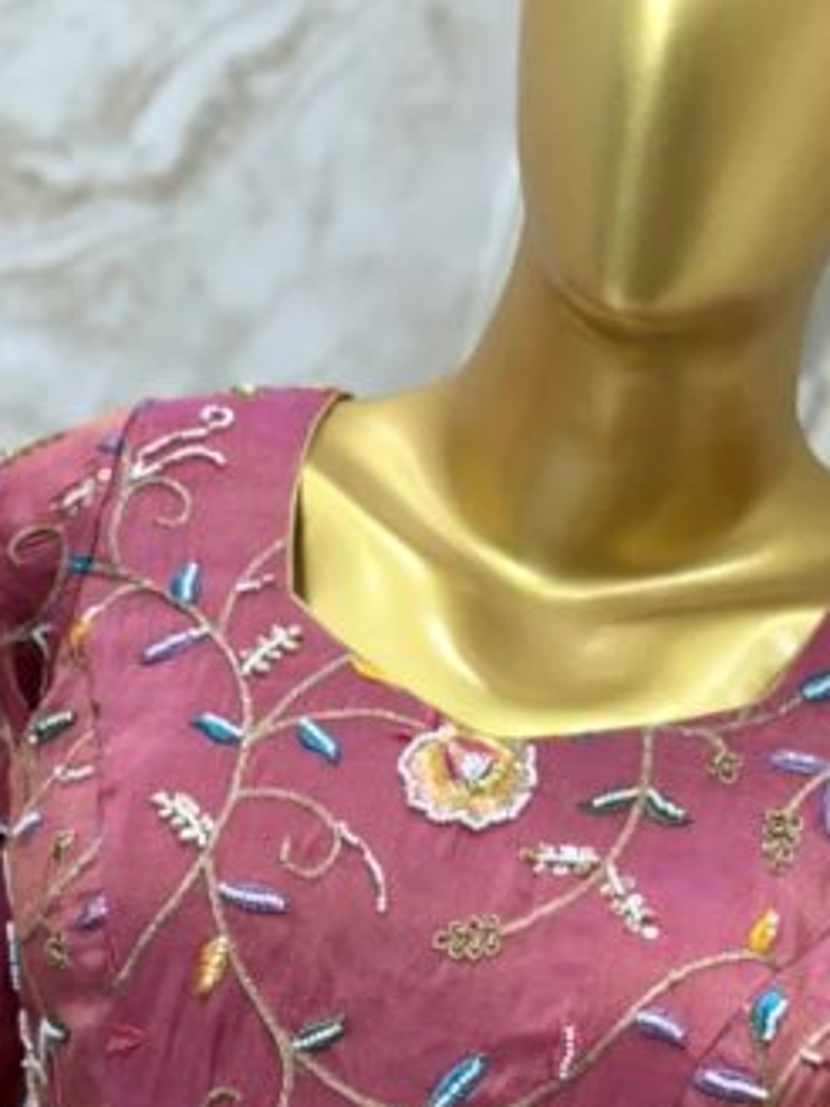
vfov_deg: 15.3
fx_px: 4060
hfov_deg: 11.7
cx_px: 331
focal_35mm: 127
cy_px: 1023
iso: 32
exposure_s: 1/50
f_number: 1.6
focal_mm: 5.96
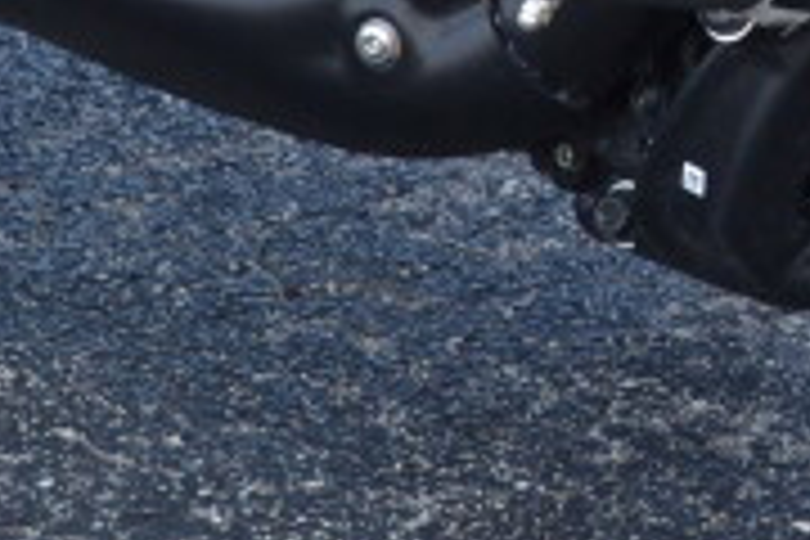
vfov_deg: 5.5
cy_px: -724
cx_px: 1296
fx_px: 5400
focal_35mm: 240
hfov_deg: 8.4
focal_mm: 24
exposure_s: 1/125
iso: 110
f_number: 5.6
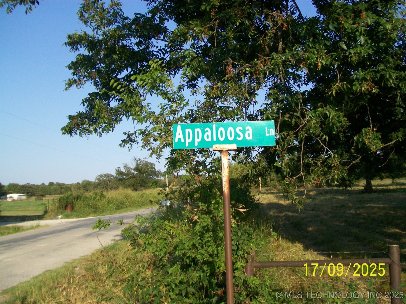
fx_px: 422
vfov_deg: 39.7
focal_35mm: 36
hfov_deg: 51.4
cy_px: 152
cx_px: 203
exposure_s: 1/640
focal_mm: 6
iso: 64
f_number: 2.7
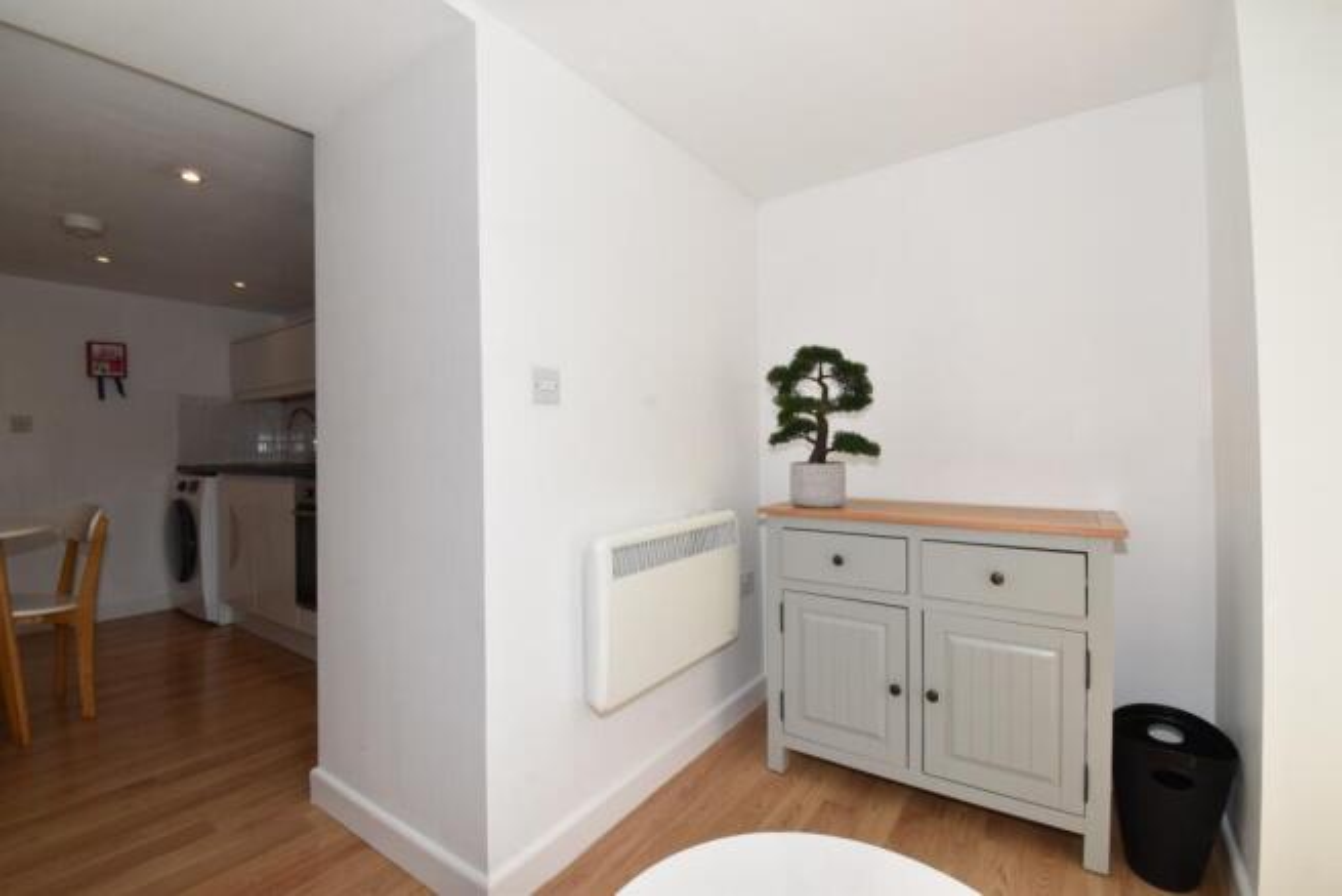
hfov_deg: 100.4
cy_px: 448
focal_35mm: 15
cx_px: 671
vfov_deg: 77.4
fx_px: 559
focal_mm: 10
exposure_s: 1/60
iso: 250
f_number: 13
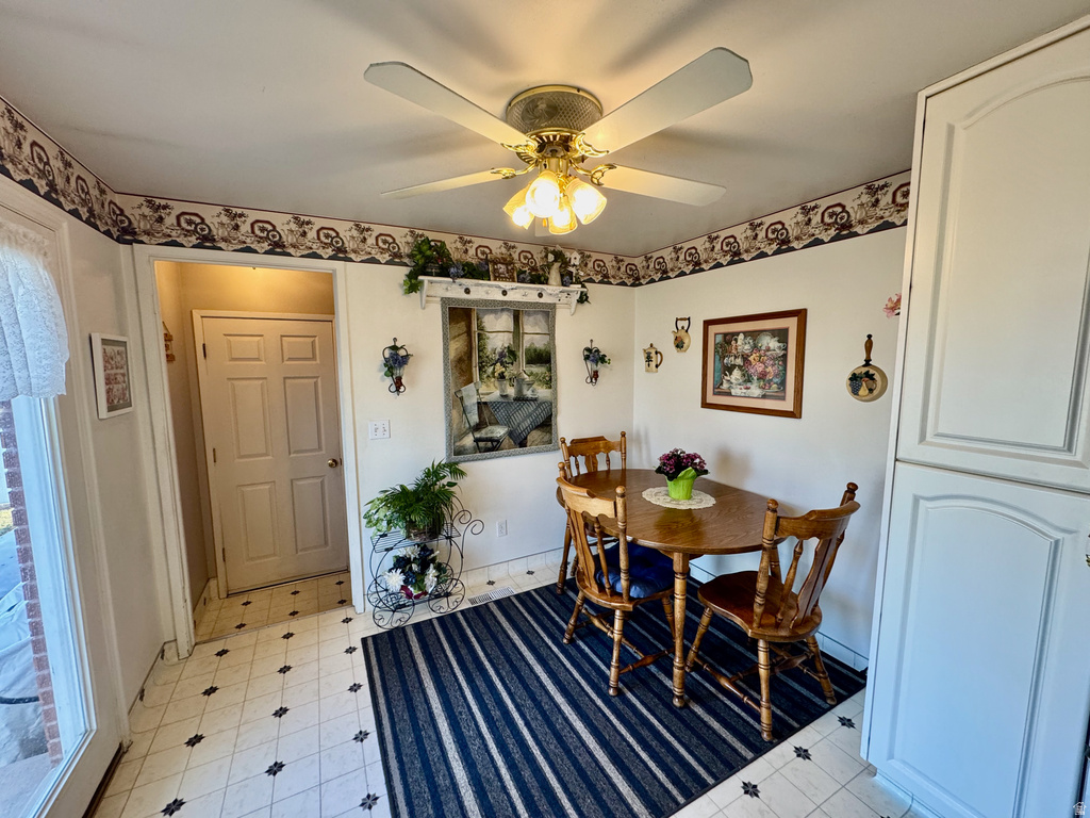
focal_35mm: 14
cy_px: 409
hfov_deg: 102.1
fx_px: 441
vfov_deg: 85.7
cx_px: 545
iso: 200
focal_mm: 2.22
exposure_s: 1/120
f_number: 2.2
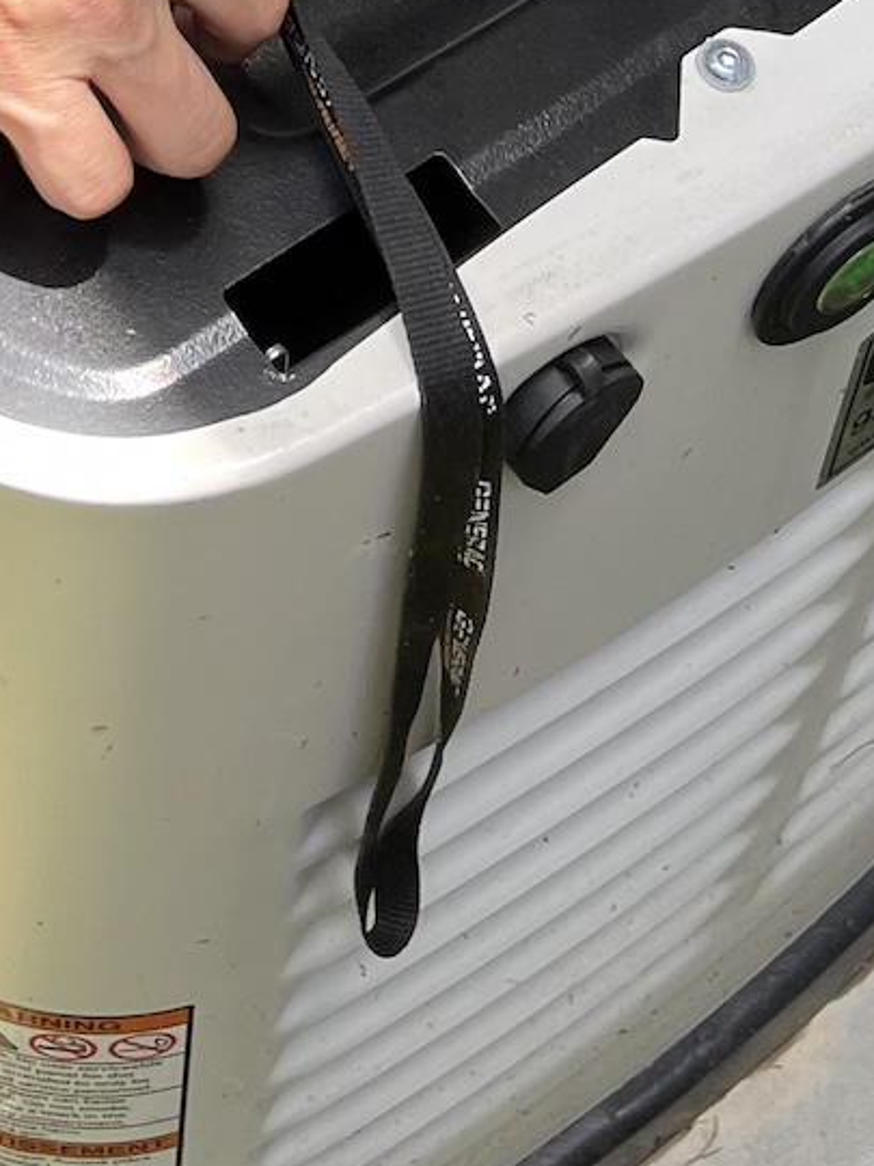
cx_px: 76
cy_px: -823
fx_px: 3265
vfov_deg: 17.2
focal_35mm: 97
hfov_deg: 15.1
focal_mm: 5.1
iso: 50
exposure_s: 1/566
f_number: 1.6
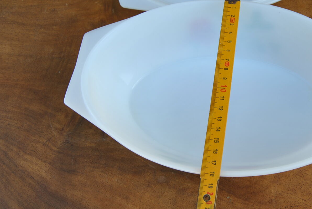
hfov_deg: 43.8
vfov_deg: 30.6
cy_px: 96
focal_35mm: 44
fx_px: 382
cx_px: 207
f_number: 5.6
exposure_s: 1/125
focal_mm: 18
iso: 100
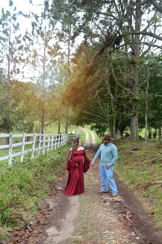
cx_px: 81
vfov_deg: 54.5
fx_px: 237
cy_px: 122
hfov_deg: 37.8
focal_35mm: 35
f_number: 2.8
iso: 100
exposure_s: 1/125
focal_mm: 35
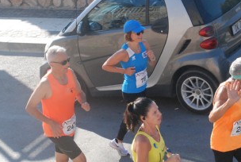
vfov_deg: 9.3
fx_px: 993
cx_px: 184
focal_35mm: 148
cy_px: 107
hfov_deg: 13.8
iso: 1000
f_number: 5.6
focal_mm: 50
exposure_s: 1/1250
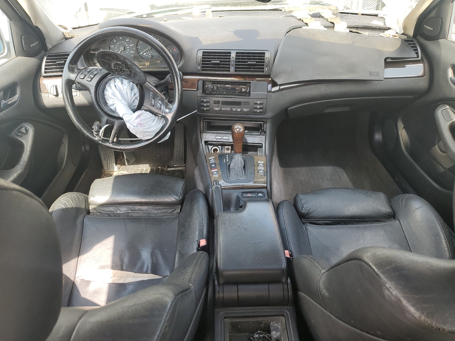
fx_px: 342
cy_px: 170
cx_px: 228
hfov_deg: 67.3
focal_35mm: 26
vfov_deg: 53.1
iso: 50
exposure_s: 1/179
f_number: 1.5
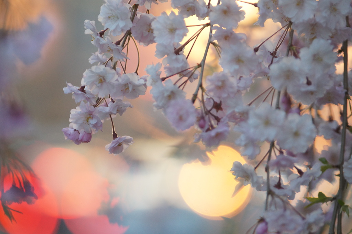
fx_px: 2637
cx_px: 176
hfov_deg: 7.6
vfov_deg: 5.1
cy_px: 117
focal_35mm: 270
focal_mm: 180
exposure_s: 1/320
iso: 1000
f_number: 2.8
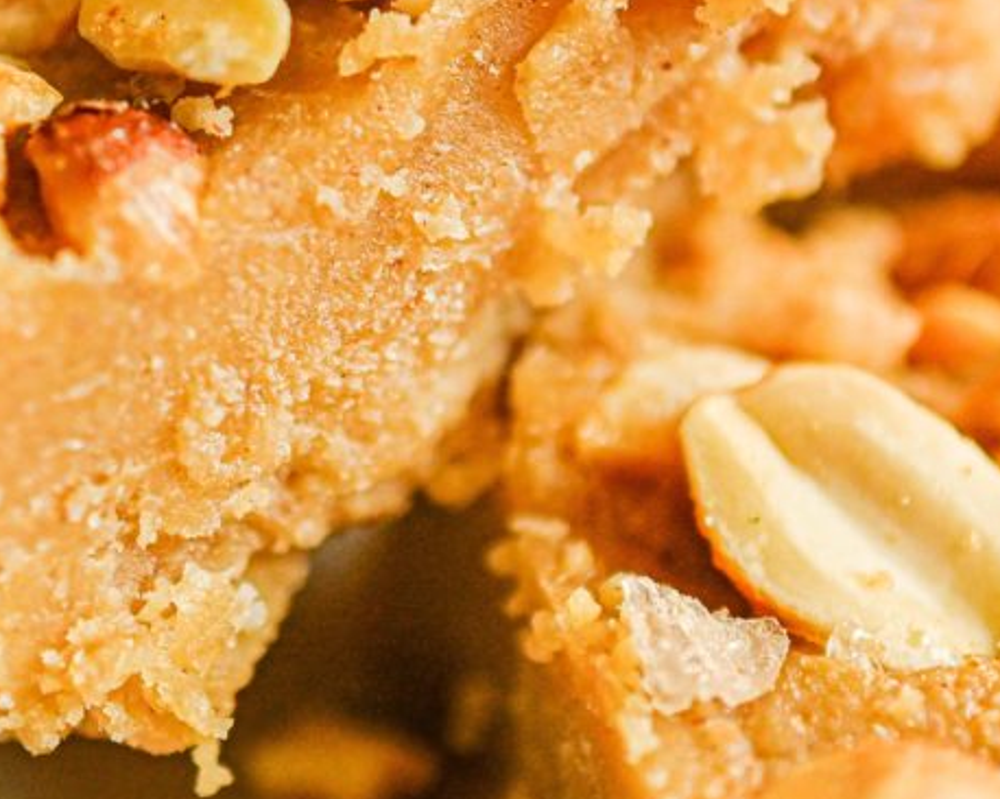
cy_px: 198
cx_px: 343
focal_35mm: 126
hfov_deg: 15.3
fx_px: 3728
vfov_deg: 12.2
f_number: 3.2
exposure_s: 1/125
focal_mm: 40
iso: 1000
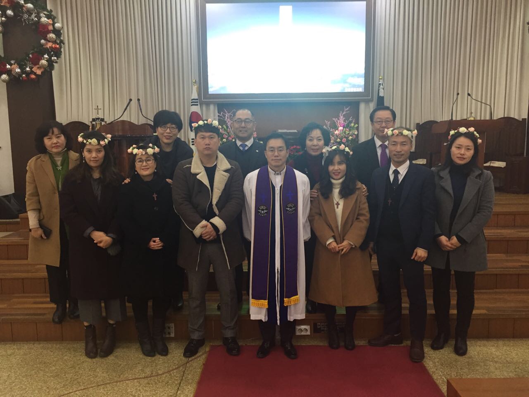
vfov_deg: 48.2
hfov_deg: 61.7
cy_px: 198
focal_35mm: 29
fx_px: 443
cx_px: 264
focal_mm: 4.15
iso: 125
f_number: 2.2
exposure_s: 1/30
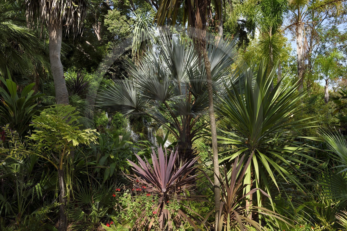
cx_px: 174
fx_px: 279
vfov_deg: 44.9
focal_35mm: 29
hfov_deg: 63.7
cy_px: 116
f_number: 11
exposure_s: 1/125
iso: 200
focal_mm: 29
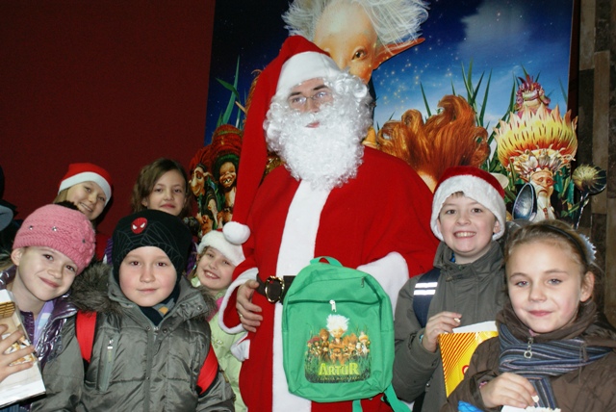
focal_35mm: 52
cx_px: 308
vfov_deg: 25.8
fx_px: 899
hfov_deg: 37.8
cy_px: 206
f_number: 5.6
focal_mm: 35
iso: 400
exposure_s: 1/60
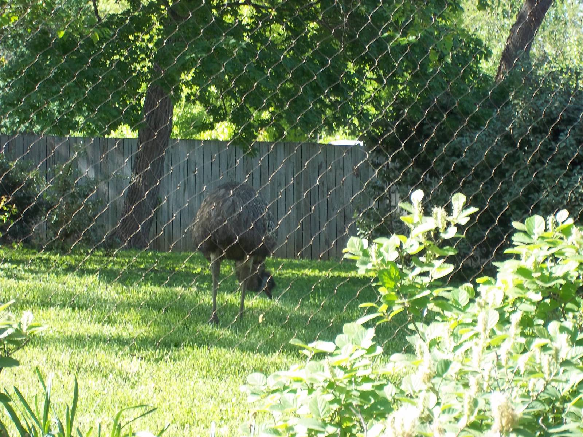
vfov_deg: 13.7
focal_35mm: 108
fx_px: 1819
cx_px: 292
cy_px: 218
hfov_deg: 18.2
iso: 80
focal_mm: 19.5
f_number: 5.6
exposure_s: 1/60
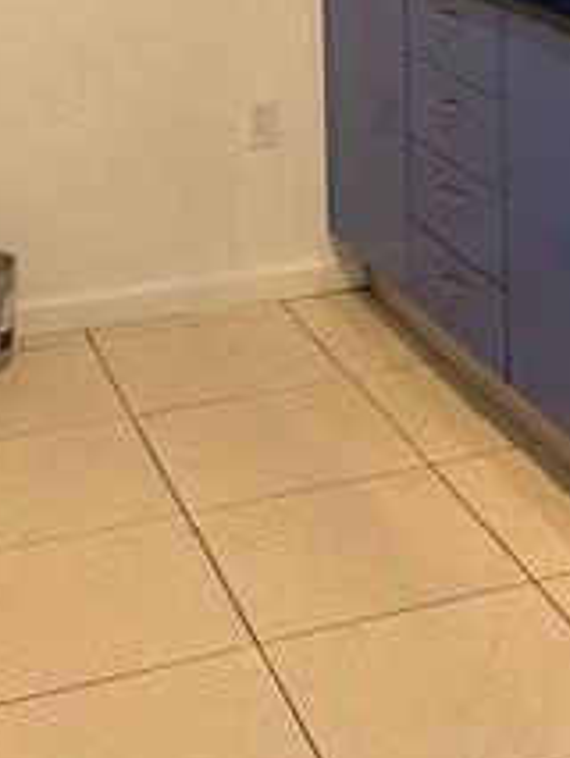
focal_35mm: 78
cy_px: -71
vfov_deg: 23.5
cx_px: 484
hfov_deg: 18.7
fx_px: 1711
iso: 100
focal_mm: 4.25
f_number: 1.8
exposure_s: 1/60
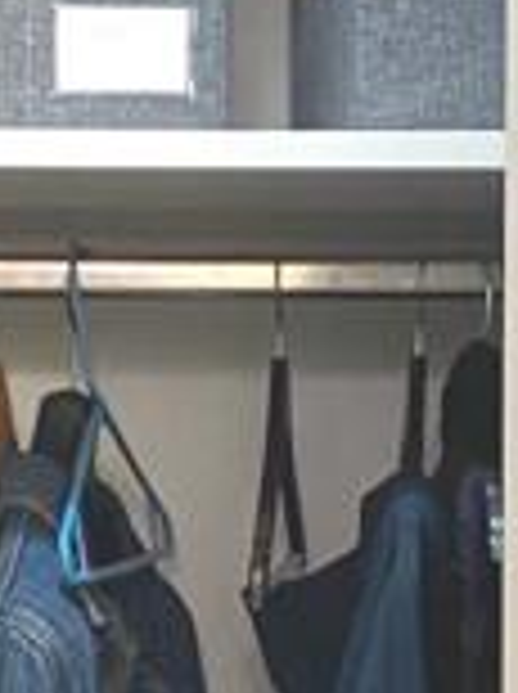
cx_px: 234
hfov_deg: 8.6
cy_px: 873
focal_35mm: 173
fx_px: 3461
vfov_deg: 11.2
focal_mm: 4.25
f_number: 1.8
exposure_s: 1/60
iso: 320
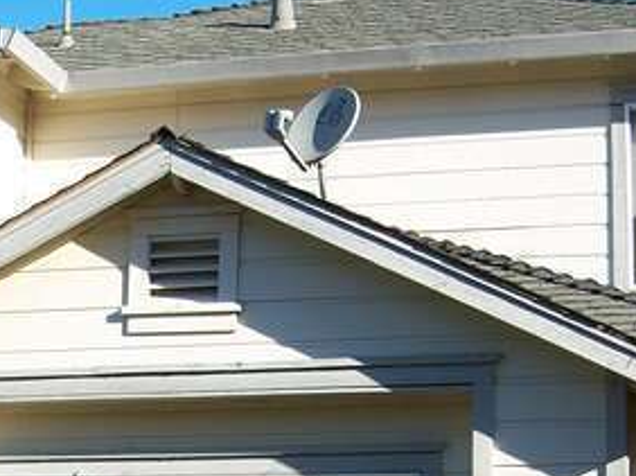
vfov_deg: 13.8
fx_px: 1928
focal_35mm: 105
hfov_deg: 18.7
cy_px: 530
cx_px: 194
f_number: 2.8
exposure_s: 1/640
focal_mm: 7.8
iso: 64
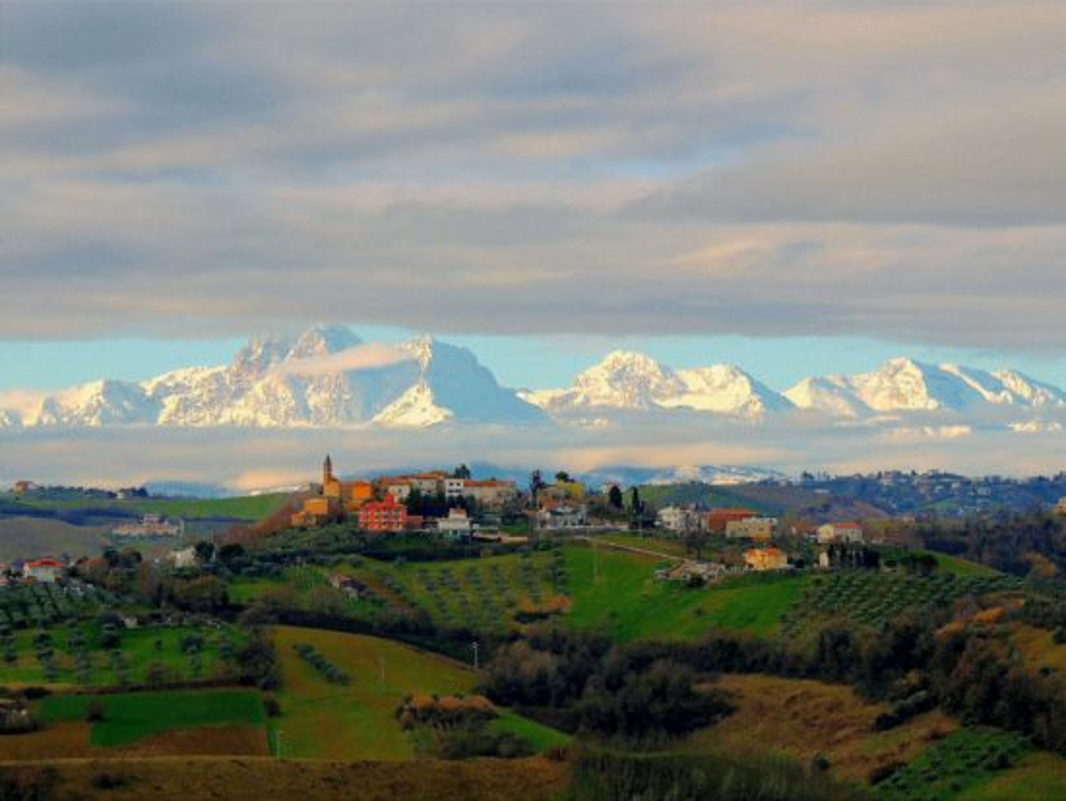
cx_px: 533
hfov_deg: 11.6
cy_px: 400
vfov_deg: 8.7
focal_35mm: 170
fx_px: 5237
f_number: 4.5
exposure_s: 1/400
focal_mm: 30.3
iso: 100
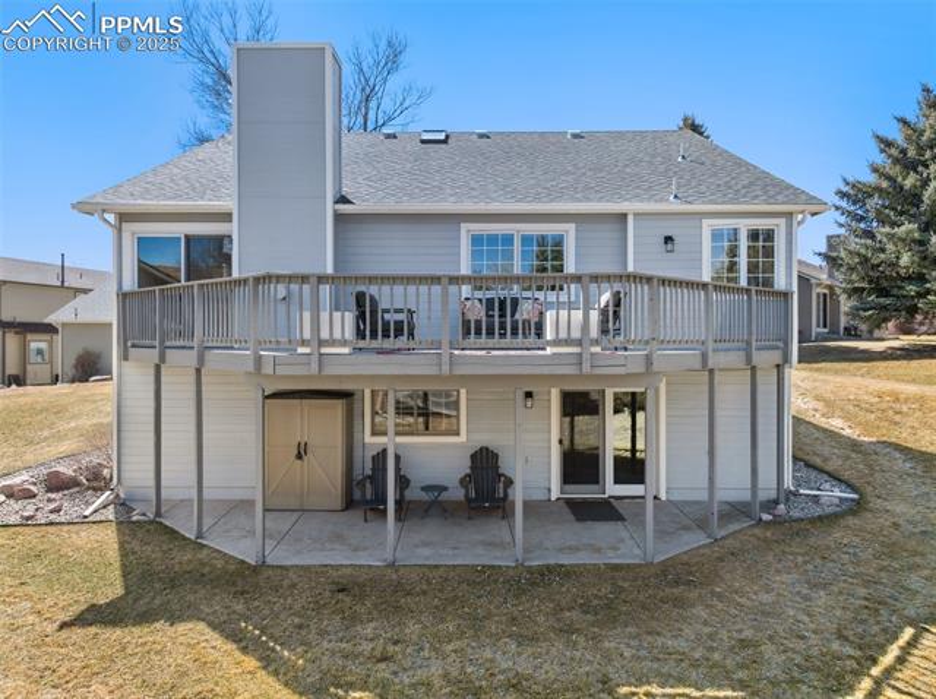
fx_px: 648
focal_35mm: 24
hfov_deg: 71.7
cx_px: 468
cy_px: 350
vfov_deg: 56.7
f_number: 2.8
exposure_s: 1/2500
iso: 250
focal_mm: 12.3
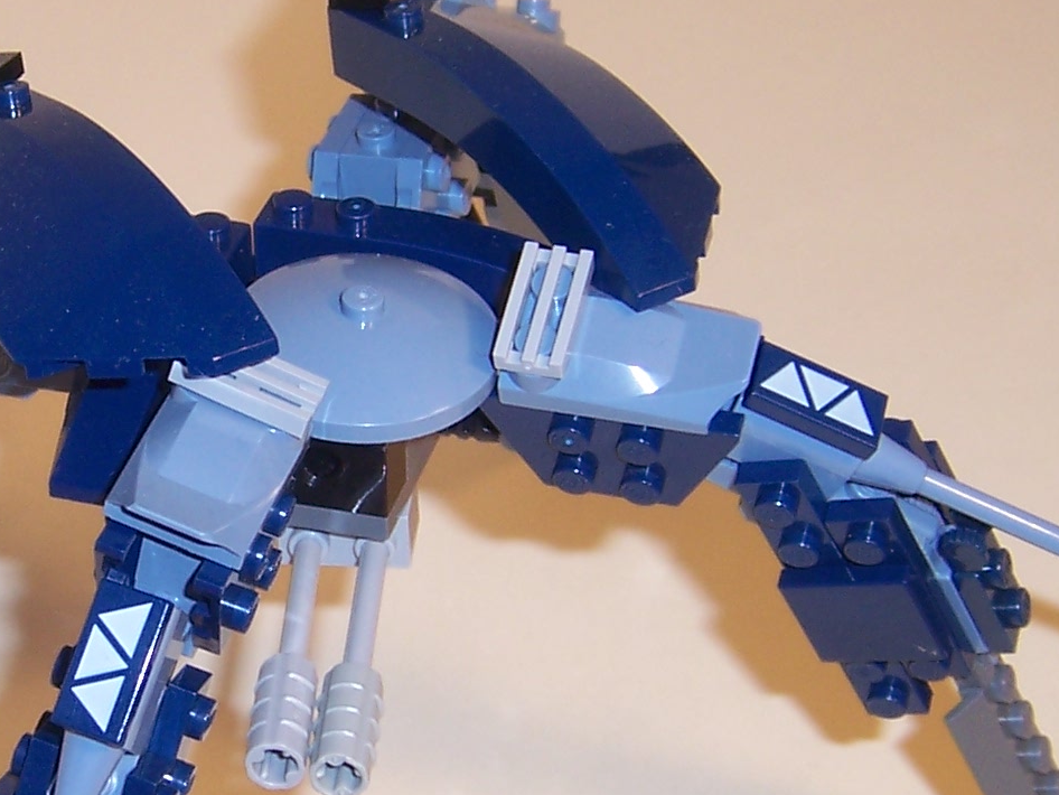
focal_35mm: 98
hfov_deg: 19.8
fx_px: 2999
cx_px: 176
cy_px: 517
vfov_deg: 15.1
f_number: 2.8
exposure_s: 1/250
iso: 80
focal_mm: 6.2
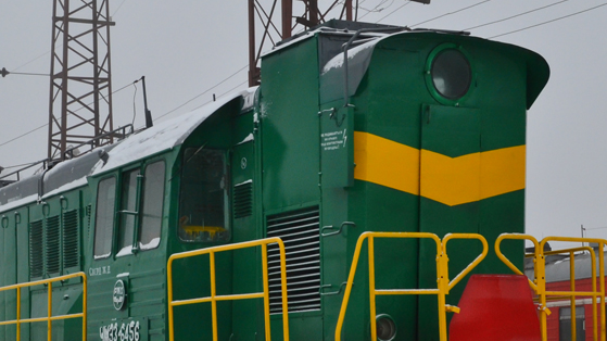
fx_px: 1303
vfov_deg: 14.9
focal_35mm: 81
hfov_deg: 26.1
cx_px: 217
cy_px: 248
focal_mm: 24
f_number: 10
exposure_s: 1/200
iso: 400
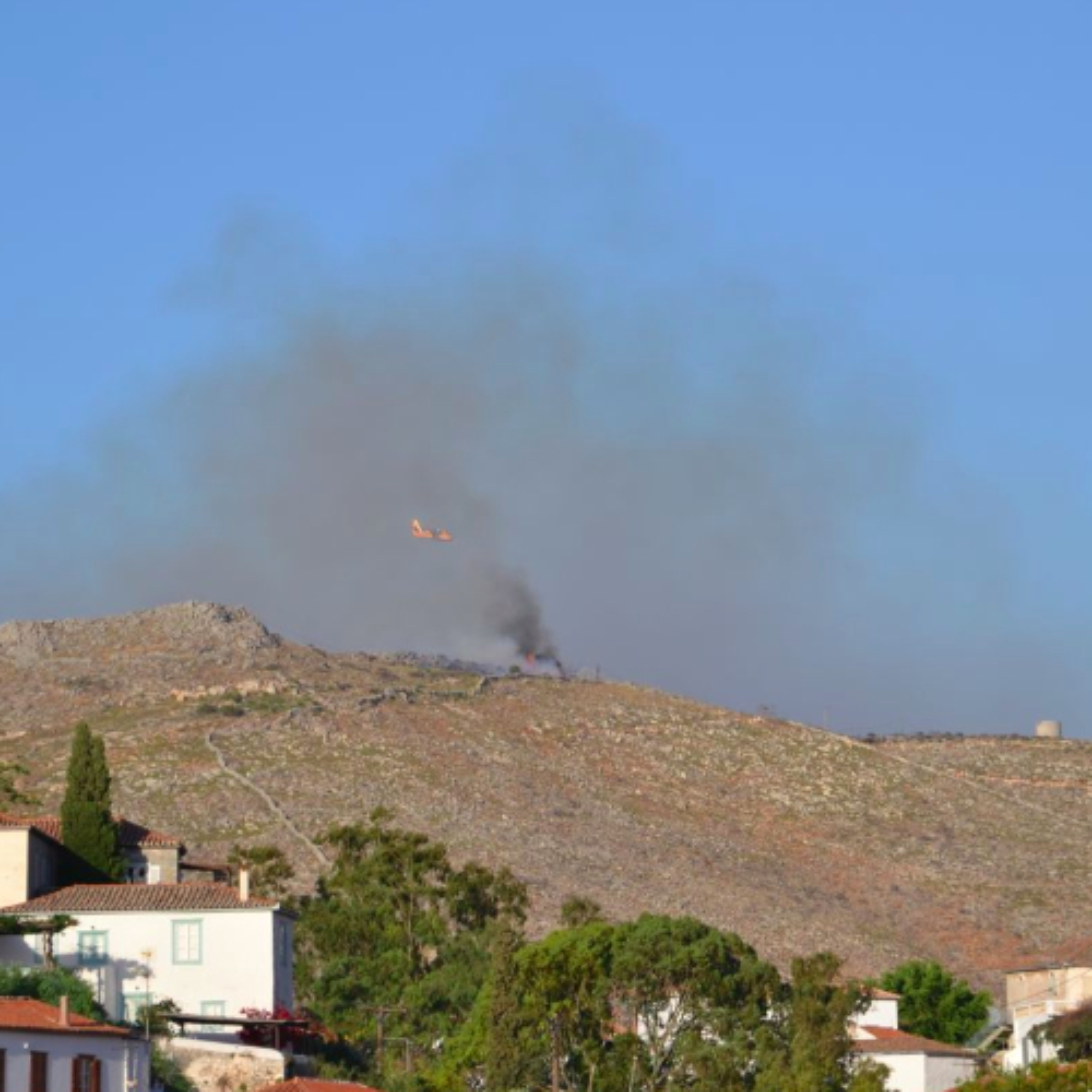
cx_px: 539
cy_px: 530
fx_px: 9090
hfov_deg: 6.9
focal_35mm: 255
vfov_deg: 6.9
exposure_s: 1/500
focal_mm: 125
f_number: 5.6
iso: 100
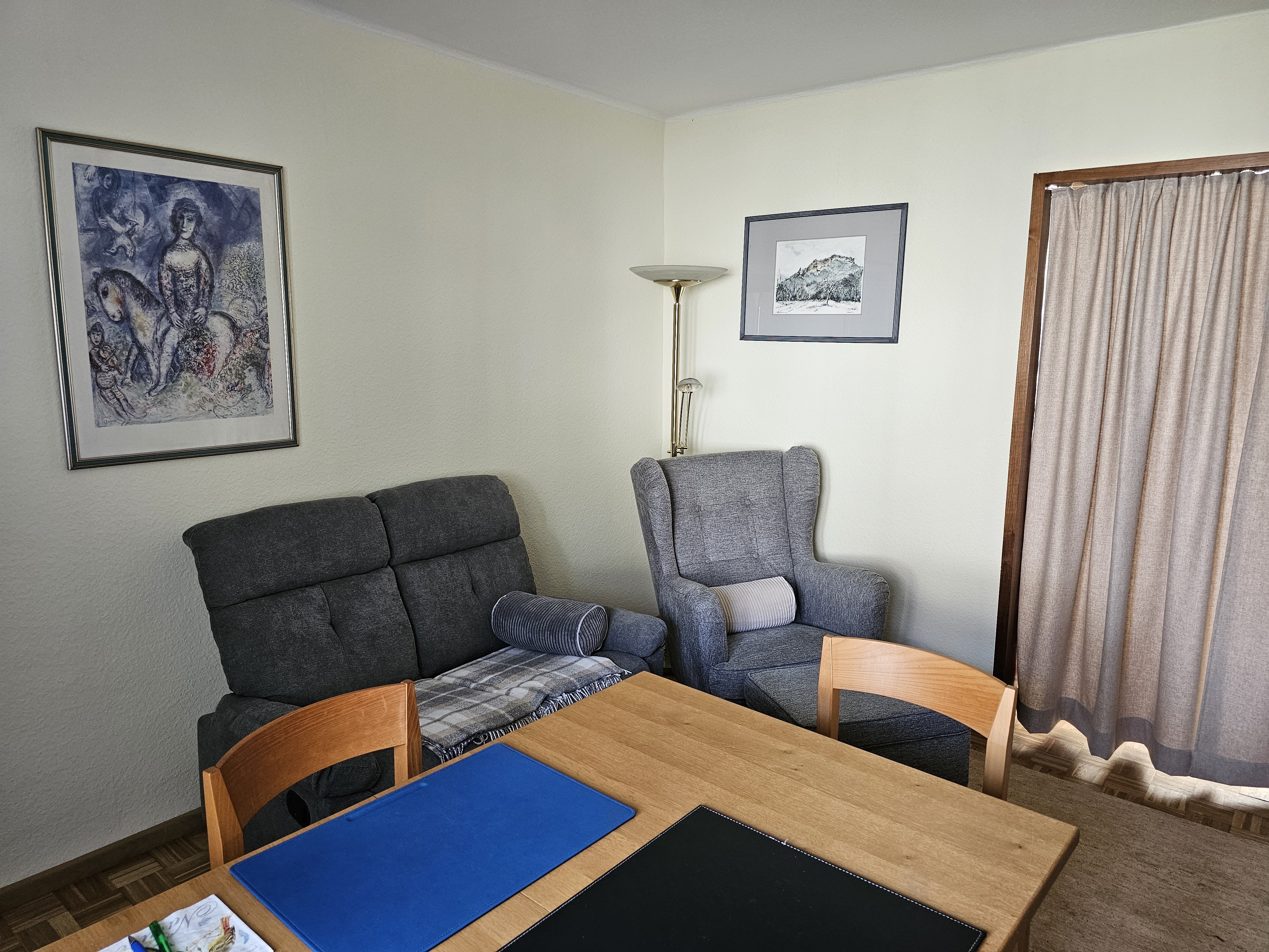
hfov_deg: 73.9
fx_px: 843
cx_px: 634
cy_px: 476
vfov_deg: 58.9
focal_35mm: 23
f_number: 1.7
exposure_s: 1/100
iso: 250
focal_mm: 6.3
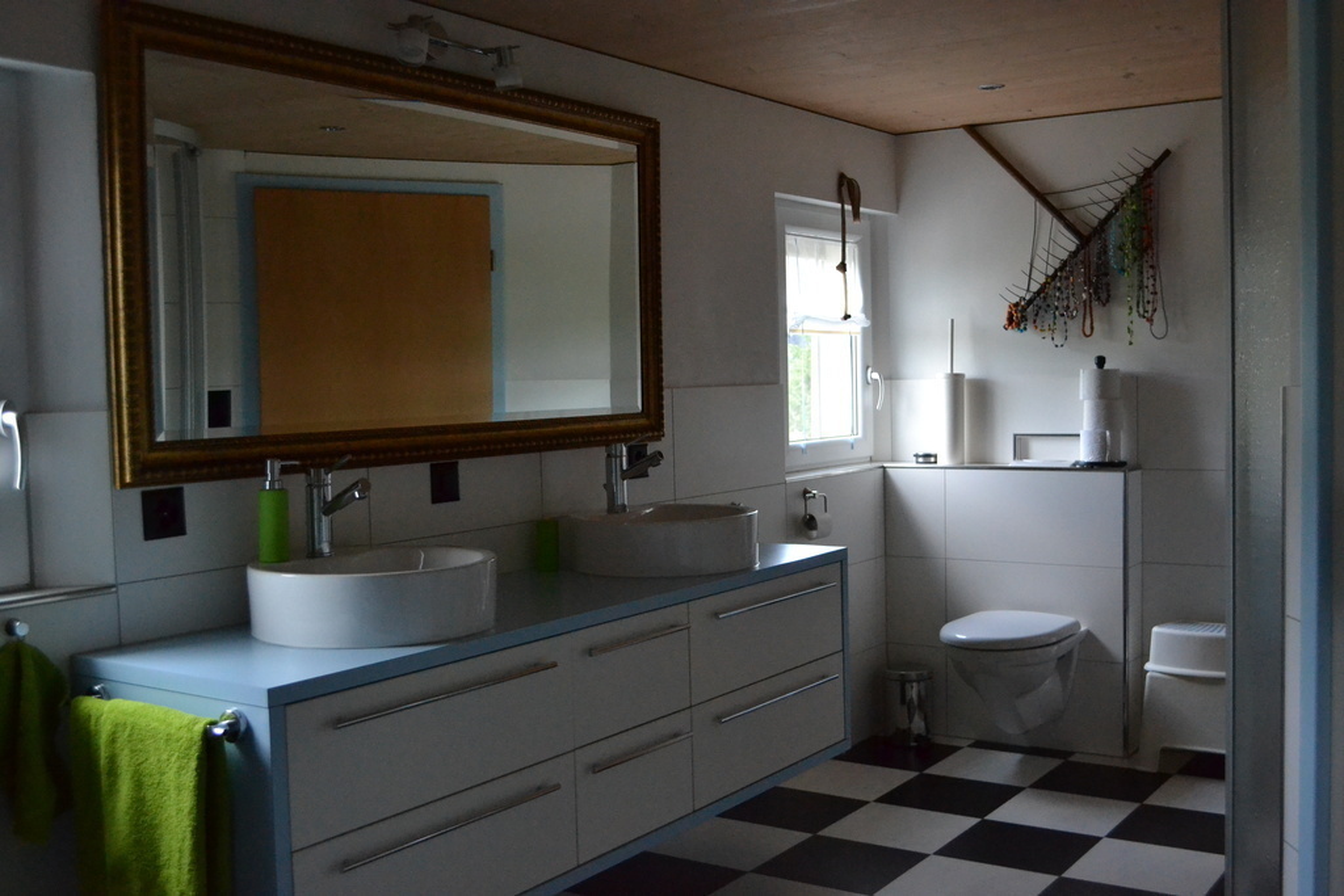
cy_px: 448
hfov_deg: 49.5
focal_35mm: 39
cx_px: 672
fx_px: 1456
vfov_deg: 34.2
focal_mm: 26
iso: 3200
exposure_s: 1/400
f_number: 4.2
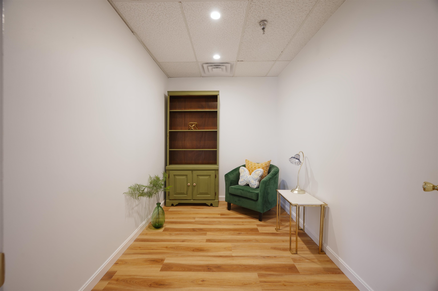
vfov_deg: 77.3
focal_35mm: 15
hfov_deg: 100.4
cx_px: 219
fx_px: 182
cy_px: 146
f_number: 7.1
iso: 250
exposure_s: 1/2.5
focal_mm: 15
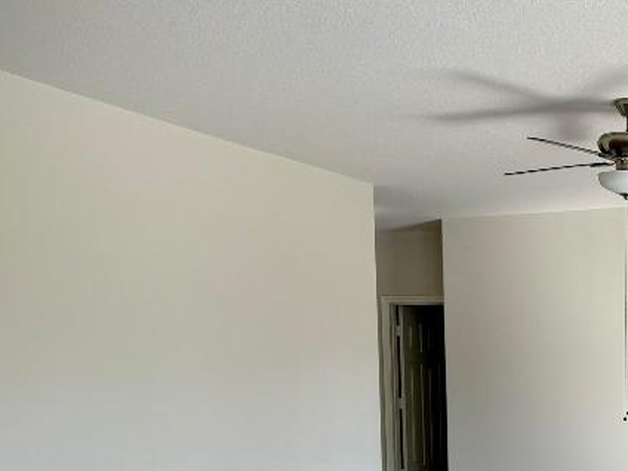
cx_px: 601
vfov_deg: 23.5
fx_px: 1052
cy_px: 530
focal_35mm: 58
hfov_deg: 31.2
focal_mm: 6.76
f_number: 1.78
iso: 100
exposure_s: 1/689
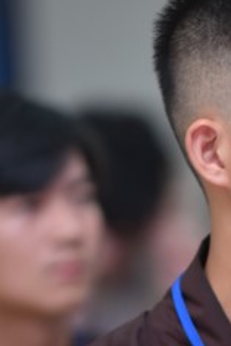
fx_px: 3979
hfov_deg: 3.3
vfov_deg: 5.0
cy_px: 308
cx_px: 295
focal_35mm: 414
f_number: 2.8
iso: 800
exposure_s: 1/160
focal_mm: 150
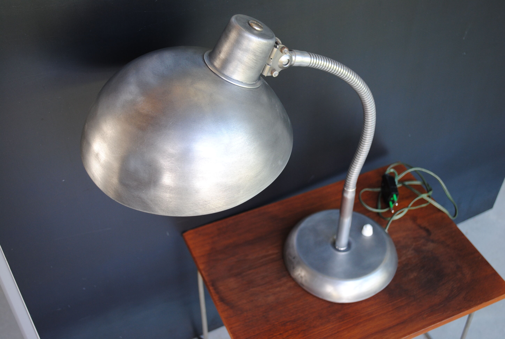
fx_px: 633
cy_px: 170
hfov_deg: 43.5
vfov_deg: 30.0
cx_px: 252
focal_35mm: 45
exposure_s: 1/40
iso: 200
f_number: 4.5
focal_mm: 30
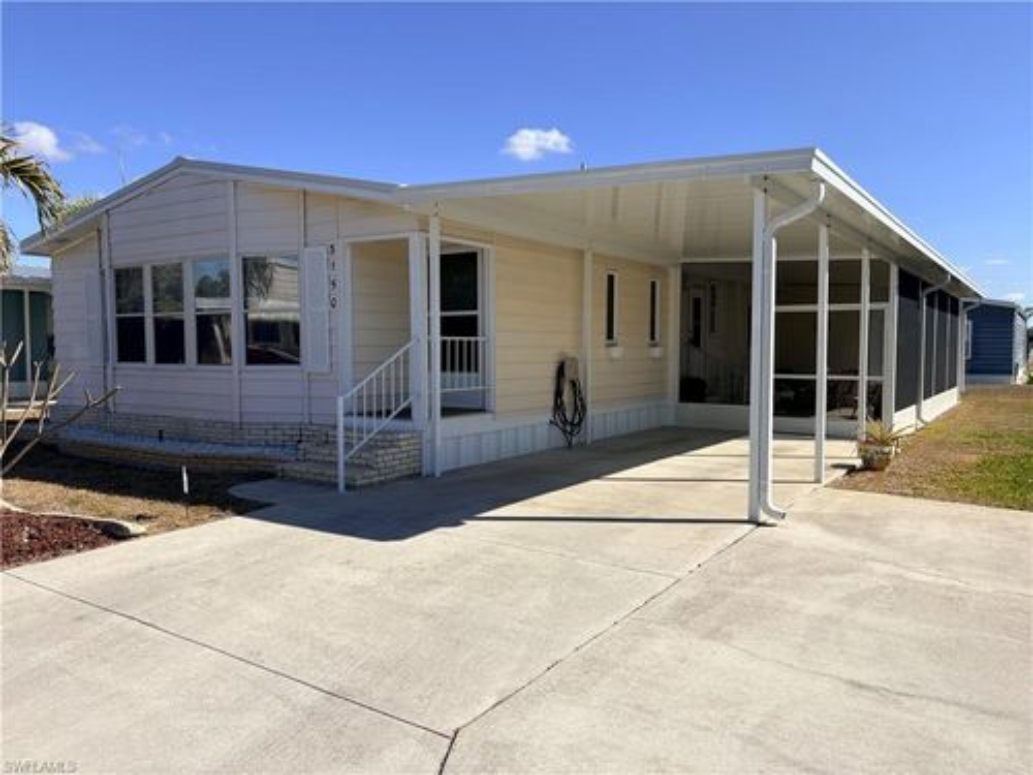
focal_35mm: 26
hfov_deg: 67.3
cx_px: 516
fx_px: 776
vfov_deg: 53.1
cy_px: 388
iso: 50
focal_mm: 5.96
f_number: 1.6
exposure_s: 1/4950
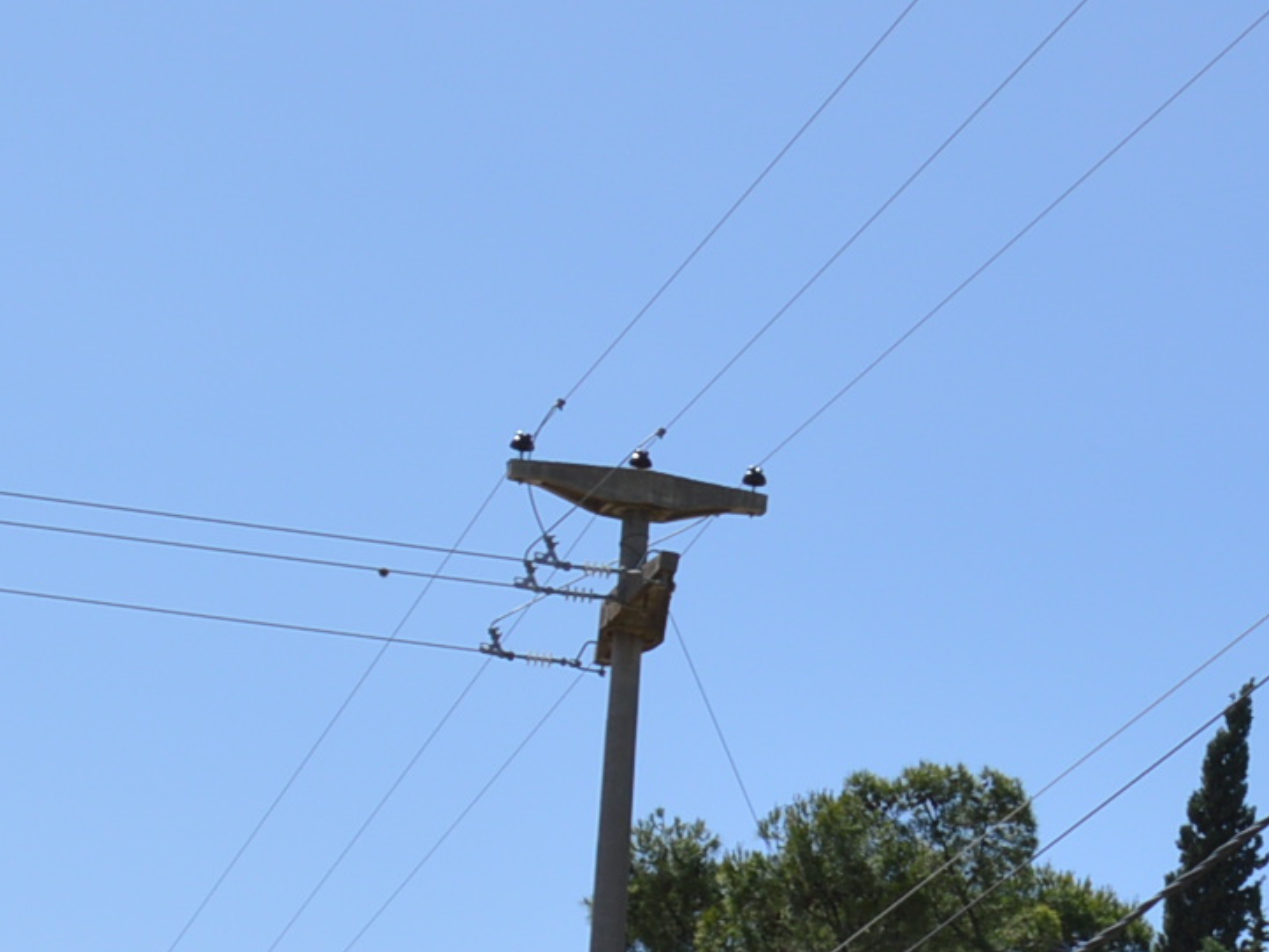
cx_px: 1476
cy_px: 594
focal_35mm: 132
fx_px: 4841
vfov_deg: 11.2
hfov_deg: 14.5
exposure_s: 1/250
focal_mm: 22
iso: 100
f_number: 8
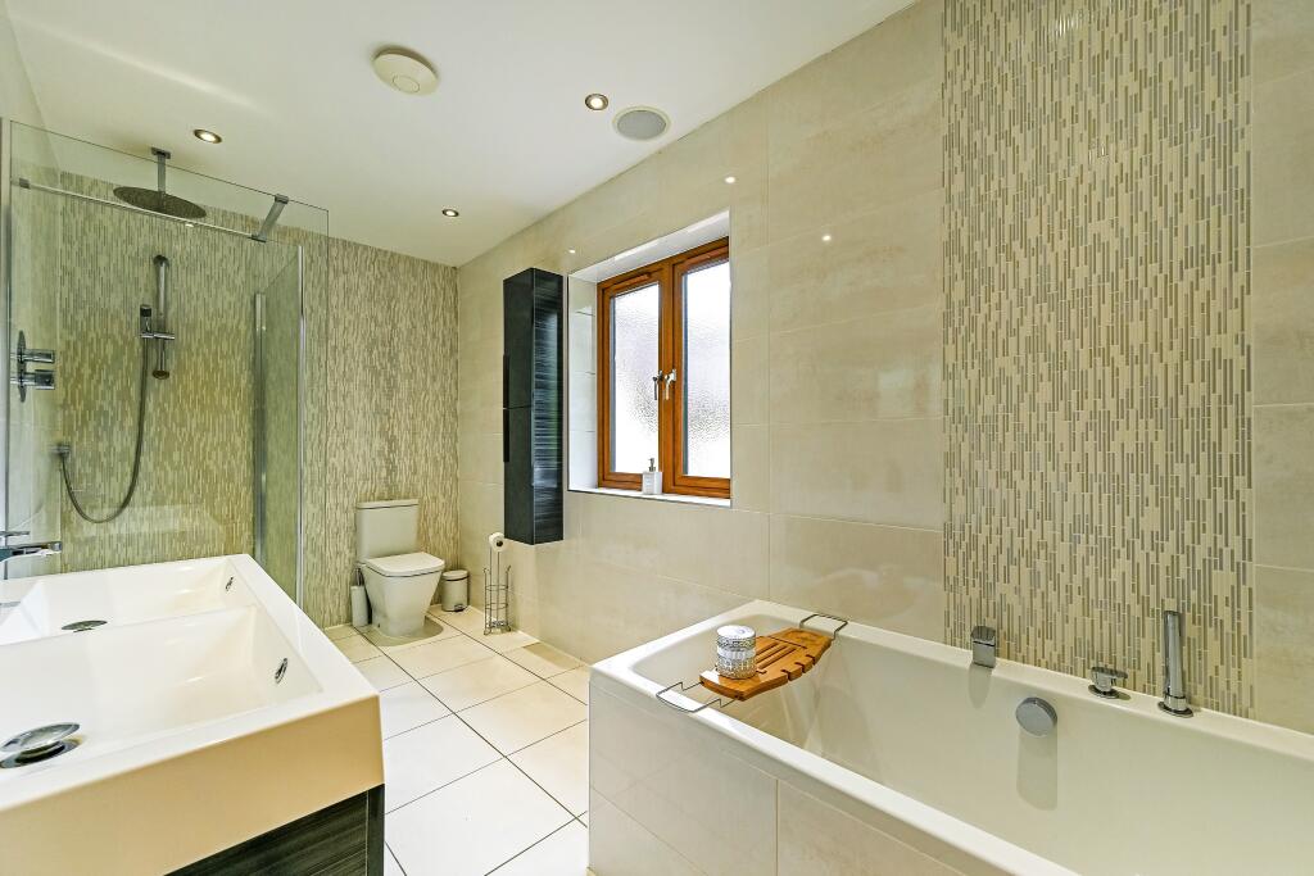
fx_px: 511
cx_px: 657
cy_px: 438
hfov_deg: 104.2
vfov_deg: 81.2
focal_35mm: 14
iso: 250
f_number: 9
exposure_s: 1/8
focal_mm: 14
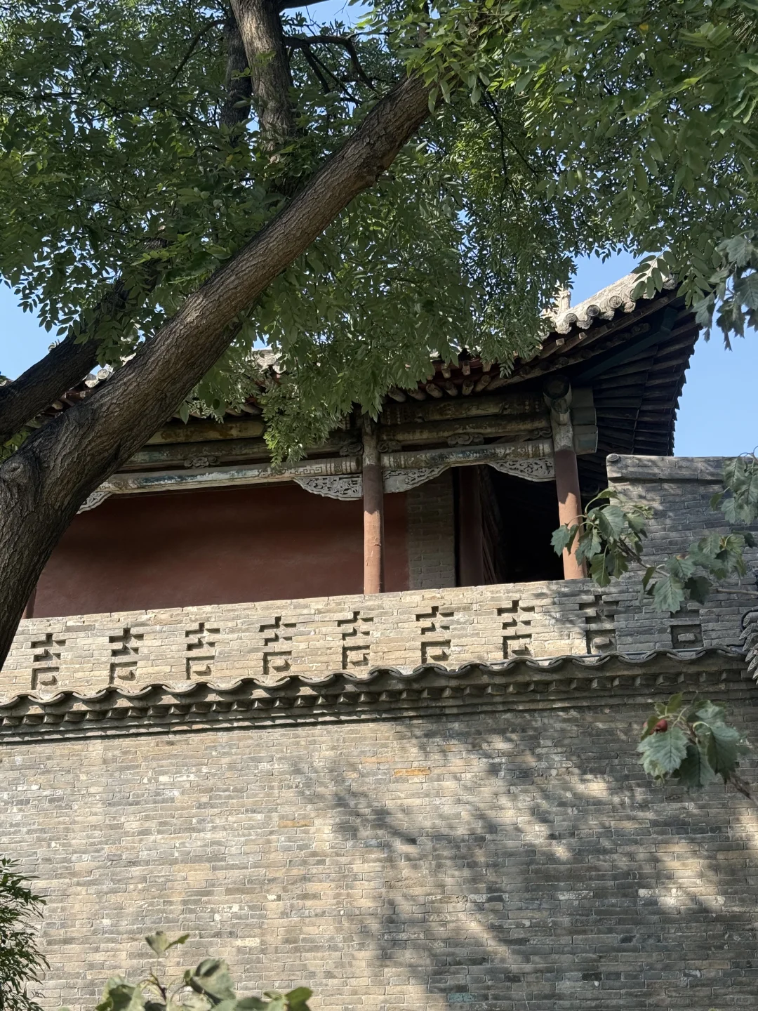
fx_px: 1401
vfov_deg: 39.7
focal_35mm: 48
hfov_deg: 30.3
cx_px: 379
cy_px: 506
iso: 80
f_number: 1.78
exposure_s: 1/1167
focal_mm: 6.76
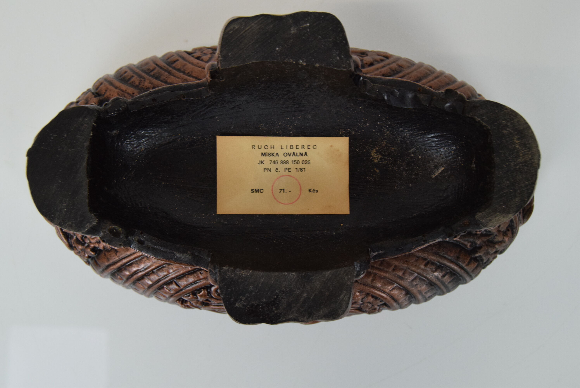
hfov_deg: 49.5
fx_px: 629
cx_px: 290
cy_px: 194
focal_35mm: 39
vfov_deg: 34.3
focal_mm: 26
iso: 1600
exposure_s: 1/200
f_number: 7.1
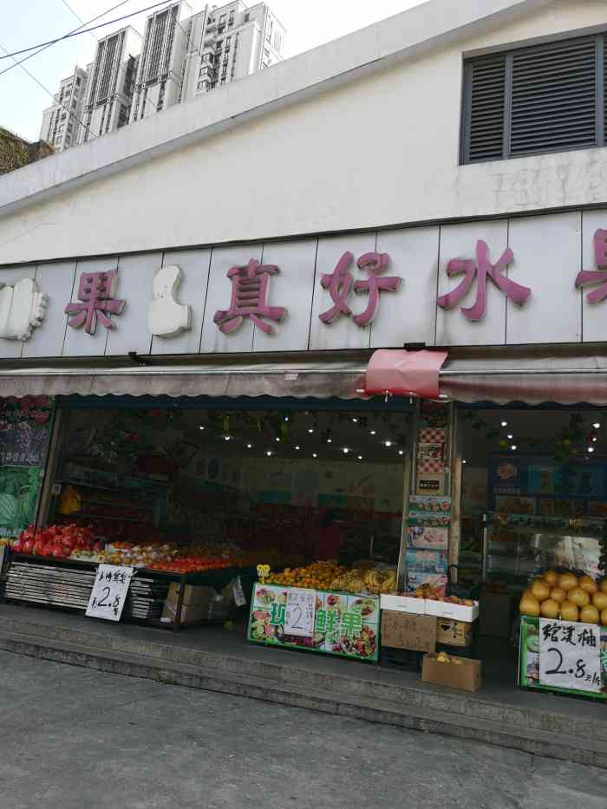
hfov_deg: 51.4
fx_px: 631
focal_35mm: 27
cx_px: 304
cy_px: 404
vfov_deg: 65.3
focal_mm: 3.95
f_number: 1.8
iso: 50
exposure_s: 1/1250
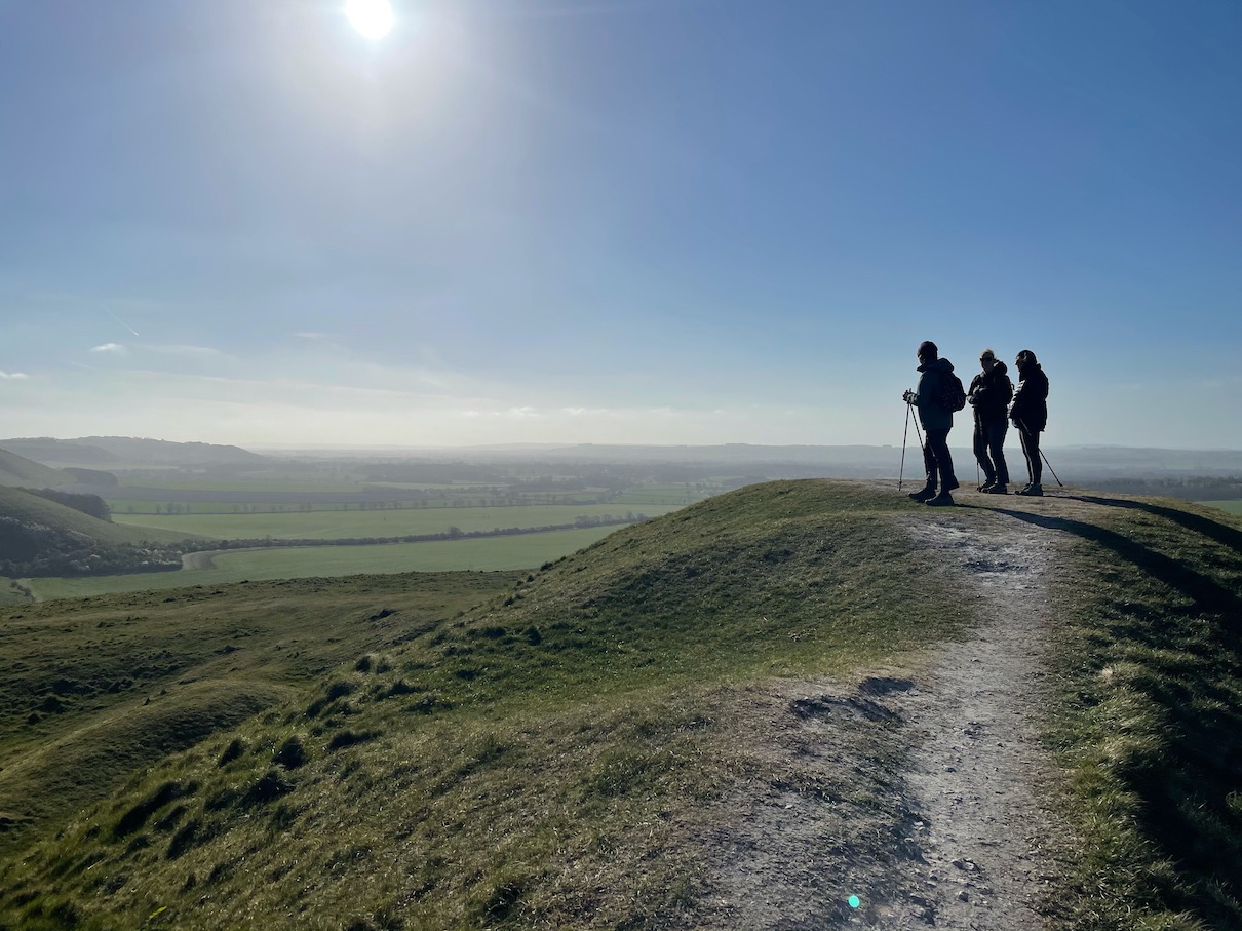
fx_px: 933
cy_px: 466
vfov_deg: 53.0
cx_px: 621
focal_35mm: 26
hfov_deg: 67.3
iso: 32
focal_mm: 4.2
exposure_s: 1/14925
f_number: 1.6
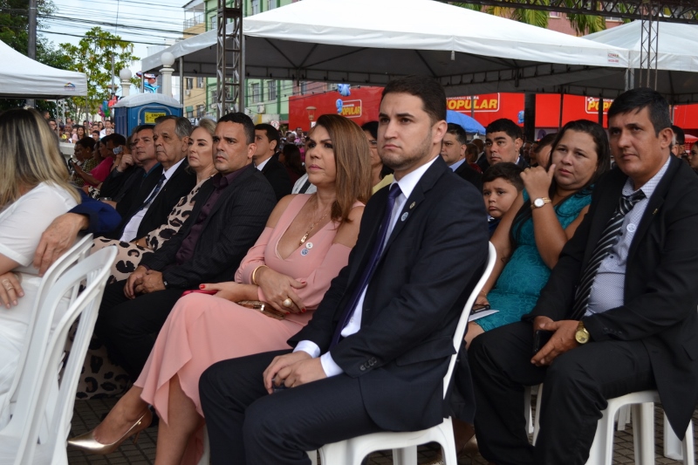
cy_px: 232
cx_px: 349
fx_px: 989
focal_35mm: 51
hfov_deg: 38.9
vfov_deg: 26.5
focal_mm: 34
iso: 220
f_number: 5.6
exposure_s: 1/125
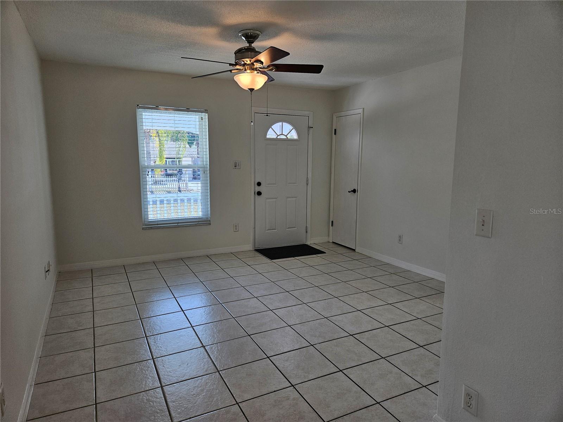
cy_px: 211
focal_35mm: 23
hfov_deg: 73.9
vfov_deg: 58.9
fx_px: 374
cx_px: 282
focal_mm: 5.4
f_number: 1.8
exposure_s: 1/120
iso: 50
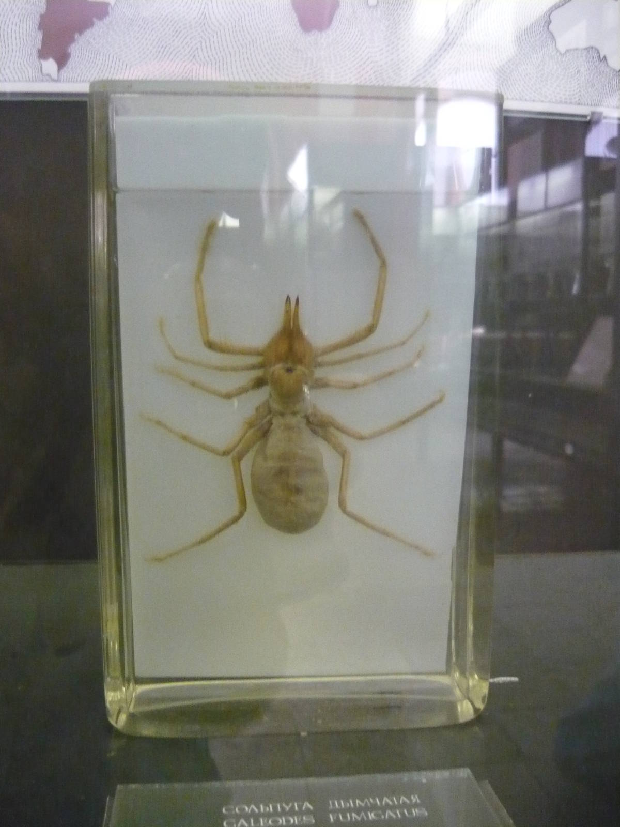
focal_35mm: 33
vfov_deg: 55.4
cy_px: 414
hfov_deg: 42.9
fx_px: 788
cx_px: 310
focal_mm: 5.5
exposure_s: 1/25
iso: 800
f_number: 2.8
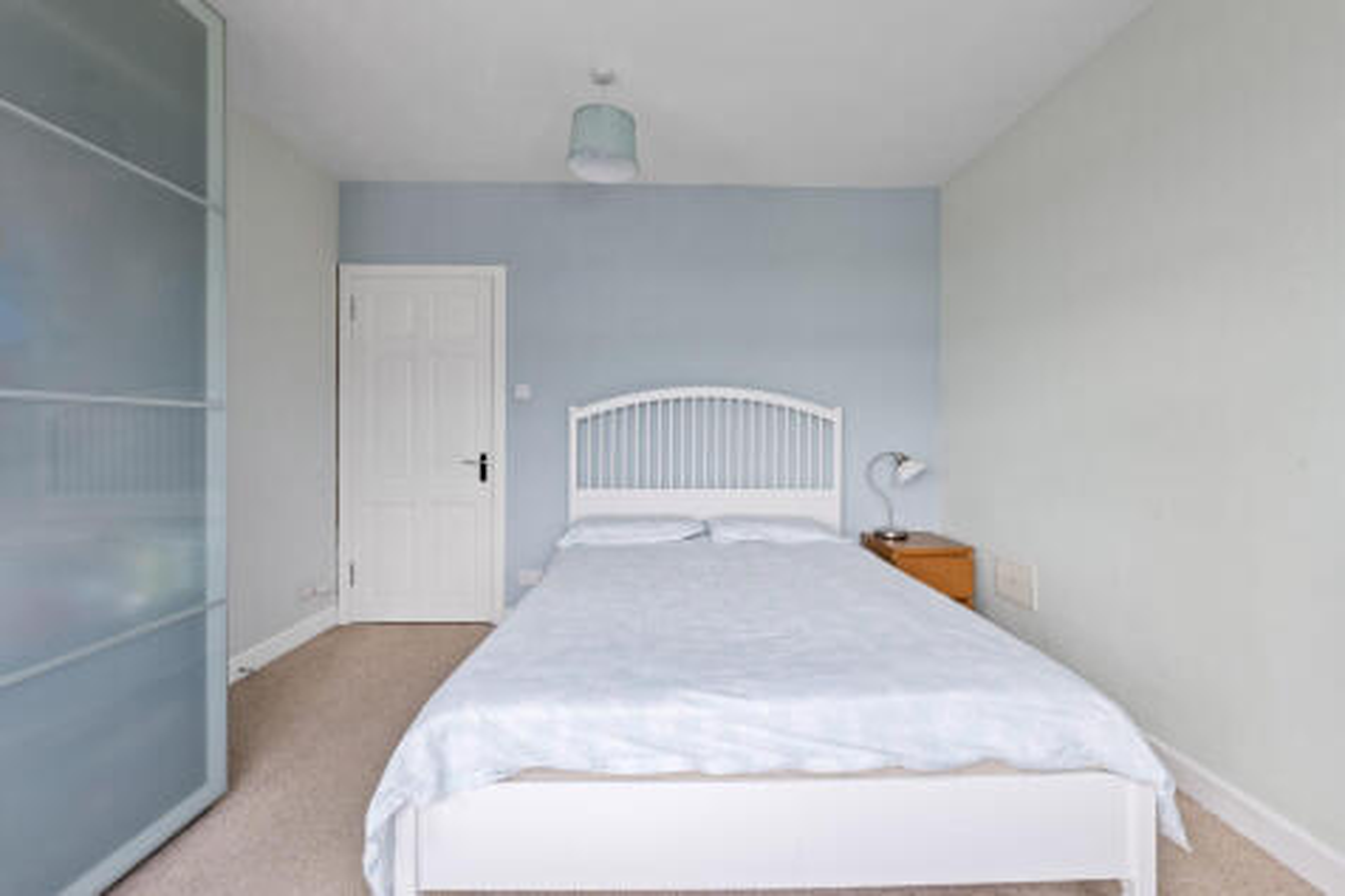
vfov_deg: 81.2
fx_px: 523
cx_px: 672
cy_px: 448
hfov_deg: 104.3
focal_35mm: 14
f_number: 8
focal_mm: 14
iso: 640
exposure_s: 1/125
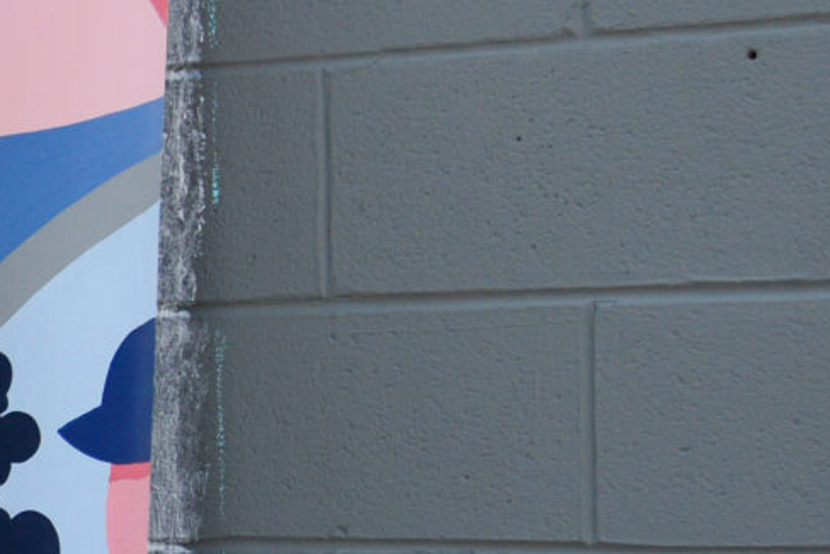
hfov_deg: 14.0
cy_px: 485
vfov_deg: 10.8
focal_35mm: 126
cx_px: -781
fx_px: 2907
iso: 400
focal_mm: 24
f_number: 6.3
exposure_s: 1/400
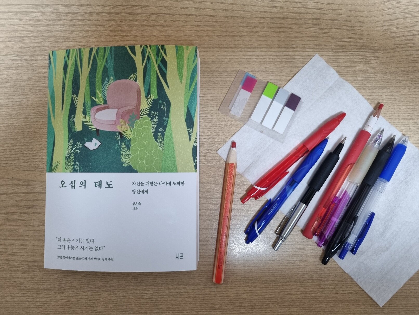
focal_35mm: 26
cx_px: 210
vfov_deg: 53.1
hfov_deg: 67.3
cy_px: 158
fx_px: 315
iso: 250
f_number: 1.8
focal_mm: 5.4
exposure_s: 1/60.2
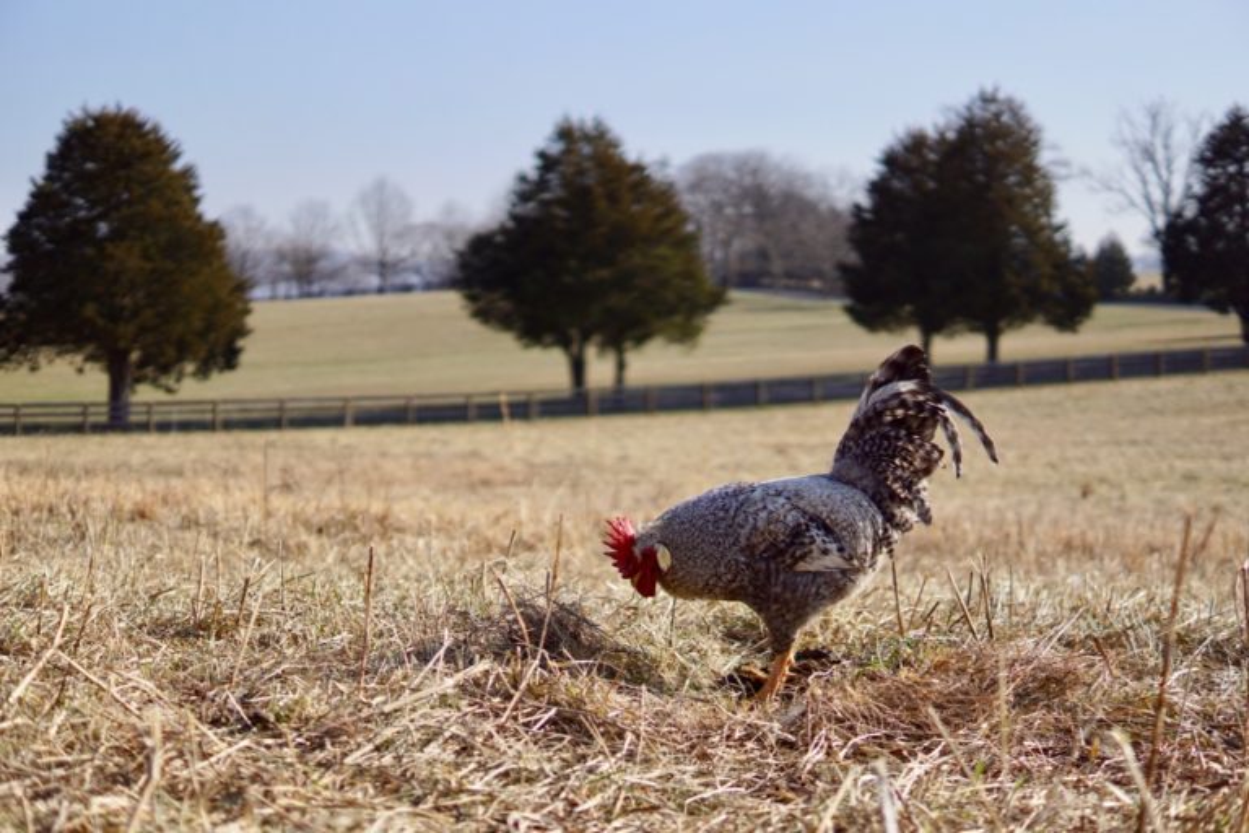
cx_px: 624
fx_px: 1821
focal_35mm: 52
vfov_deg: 25.8
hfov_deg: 37.9
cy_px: 416
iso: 100
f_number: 1.8
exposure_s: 1/4000
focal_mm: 35
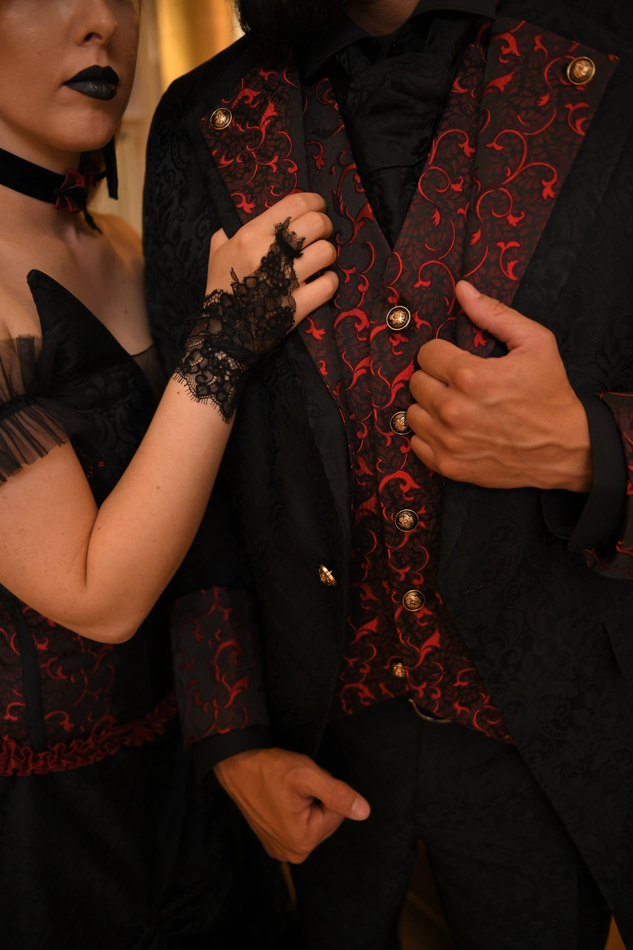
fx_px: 765
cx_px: 316
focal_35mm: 29
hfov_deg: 45.0
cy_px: 475
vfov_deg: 63.7
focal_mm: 29
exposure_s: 1/250
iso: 800
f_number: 2.8
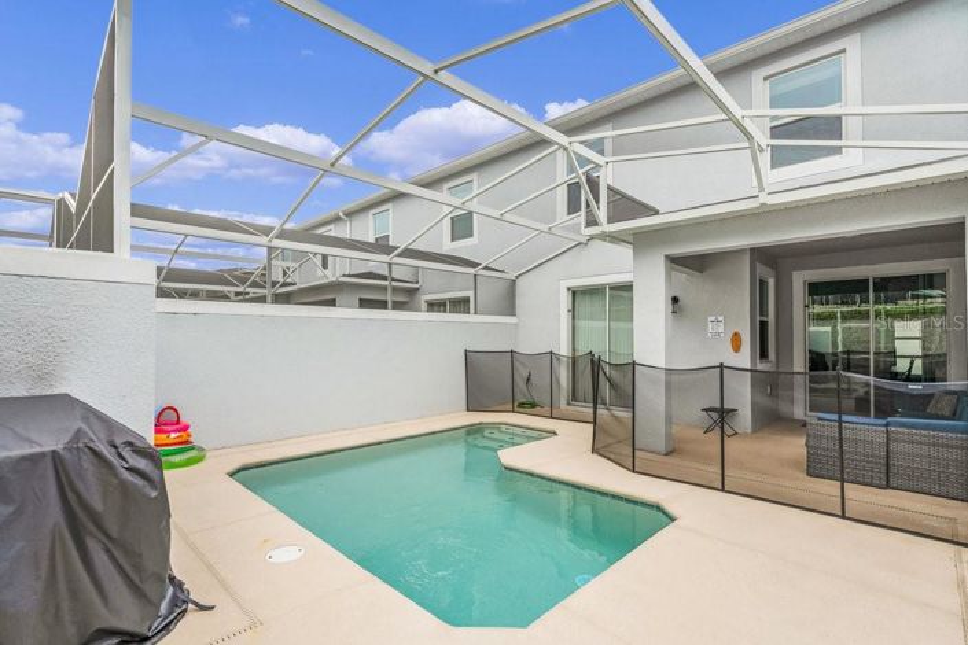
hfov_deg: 96.7
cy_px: 322
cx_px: 484
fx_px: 430
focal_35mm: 16
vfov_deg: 73.7
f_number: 5.6
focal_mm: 16
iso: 100
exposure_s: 1/80
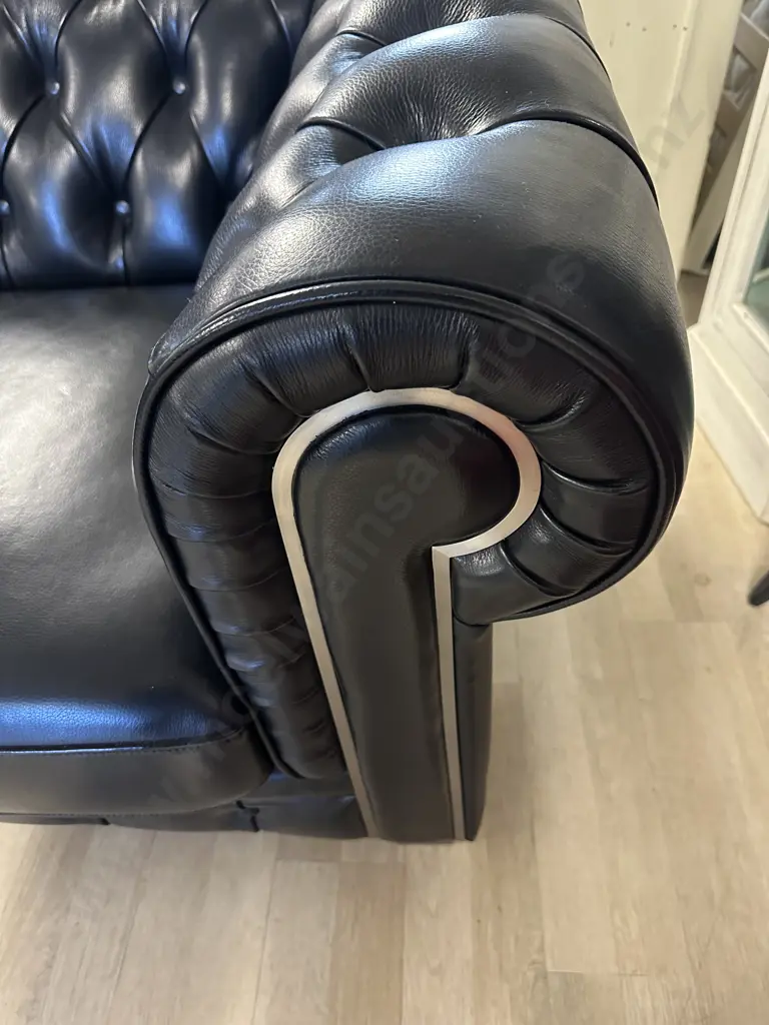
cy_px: 512
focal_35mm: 24
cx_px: 384
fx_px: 711
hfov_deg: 56.8
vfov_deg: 71.6
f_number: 1.78
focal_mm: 6.86
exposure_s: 1/50
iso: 800
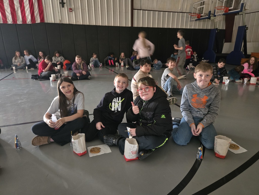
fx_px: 172
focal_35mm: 23
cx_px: 130
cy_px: 98
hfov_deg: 73.9
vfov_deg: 58.9
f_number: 1.8
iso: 1250
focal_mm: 5.4
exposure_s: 1/24
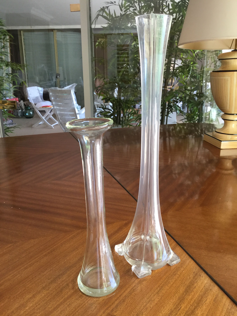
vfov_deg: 58.4
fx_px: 283
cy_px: 158
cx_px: 118
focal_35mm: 31
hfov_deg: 45.4
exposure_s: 1/33
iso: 40
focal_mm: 3.3
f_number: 2.4
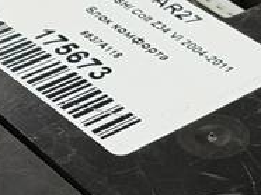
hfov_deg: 13.3
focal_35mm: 149
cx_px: 139
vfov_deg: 9.9
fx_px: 1122
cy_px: 199
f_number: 1.6
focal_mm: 4.11
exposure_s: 1/50
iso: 163
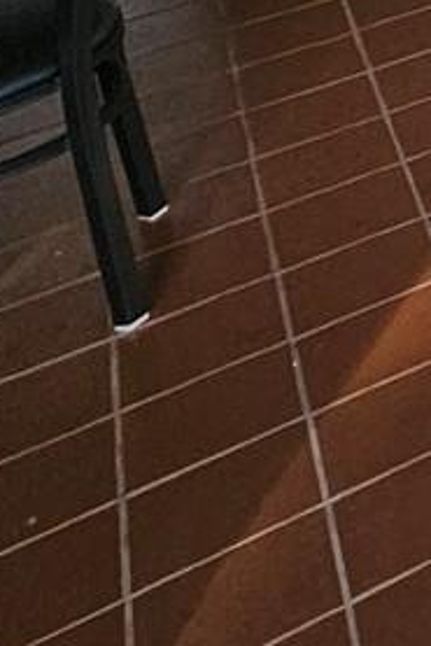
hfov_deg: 10.2
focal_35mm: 78
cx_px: 1419
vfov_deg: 19.1
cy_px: -548
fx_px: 1399
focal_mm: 2.2
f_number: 2.2
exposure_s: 1/320
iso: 50
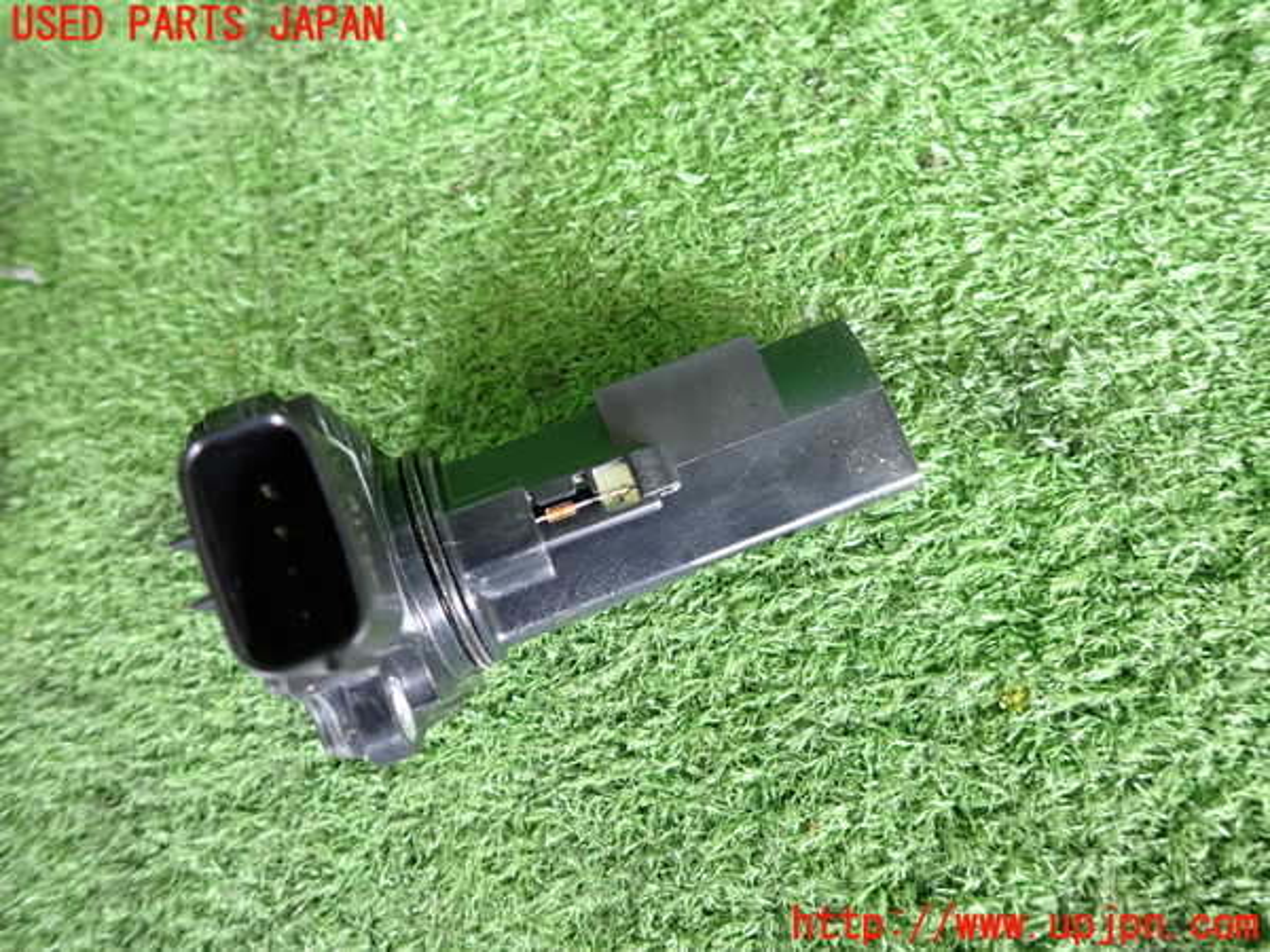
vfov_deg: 54.9
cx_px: 635
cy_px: 476
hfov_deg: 69.4
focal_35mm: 25
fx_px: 917
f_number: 2
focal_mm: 4.5
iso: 200
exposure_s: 1/30
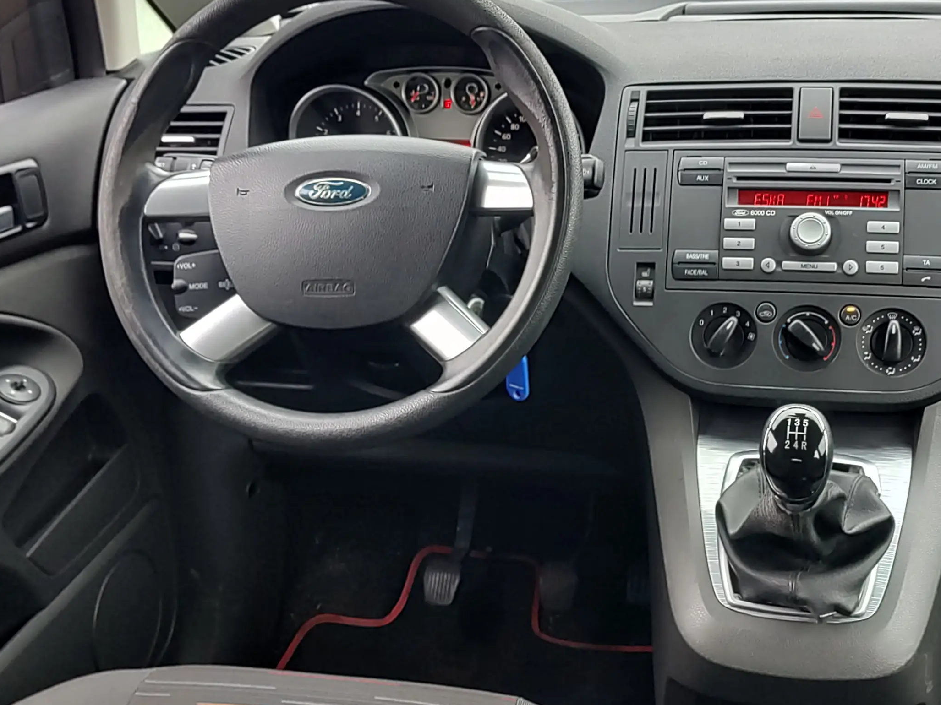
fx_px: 1169
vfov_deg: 33.6
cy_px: 340
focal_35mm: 43
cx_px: 591
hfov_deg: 43.5
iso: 139
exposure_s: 1/100
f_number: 1.8
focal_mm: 5.56
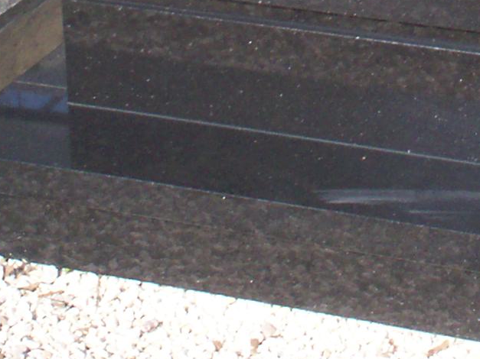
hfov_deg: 13.2
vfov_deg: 9.5
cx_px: 423
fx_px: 2052
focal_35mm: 148
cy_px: -299
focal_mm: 6
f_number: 4.5
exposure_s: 1/315
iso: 100
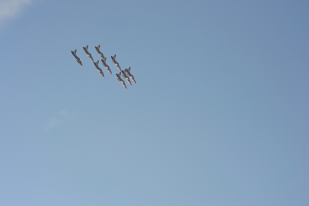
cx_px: 154
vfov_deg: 10.8
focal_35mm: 128
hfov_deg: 16.1
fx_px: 1094
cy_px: 103
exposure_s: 1/640
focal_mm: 85
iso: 100
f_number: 6.3
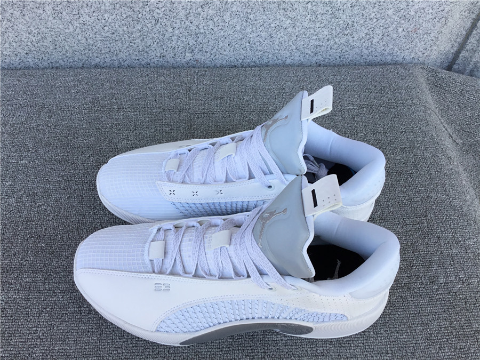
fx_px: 430
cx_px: 240
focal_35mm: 31
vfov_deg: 45.4
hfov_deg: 58.4
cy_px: 180
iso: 25
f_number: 2.4
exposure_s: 1/181
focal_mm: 3.3
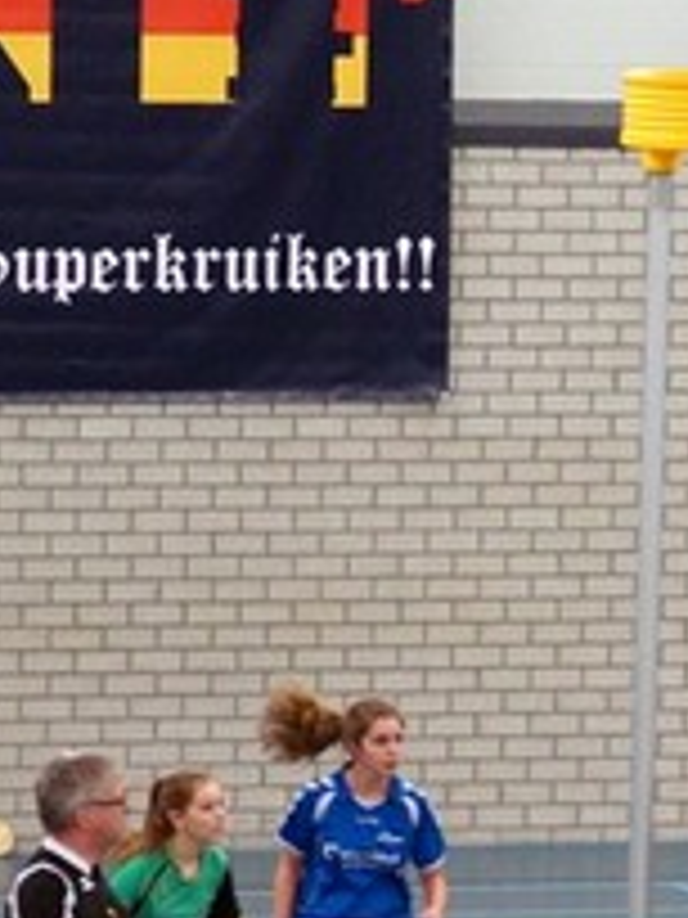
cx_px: 1781
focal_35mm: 361
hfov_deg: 4.0
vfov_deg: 5.5
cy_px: 909
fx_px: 9567
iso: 640
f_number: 3.5
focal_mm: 50
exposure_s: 1/160
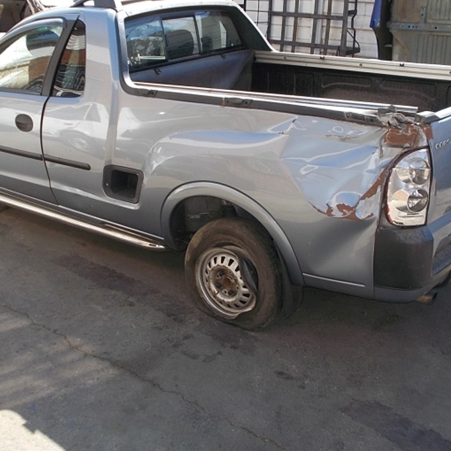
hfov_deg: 40.9
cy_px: 191
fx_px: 604
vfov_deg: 40.8
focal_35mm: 41
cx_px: 231
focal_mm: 4.6
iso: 80
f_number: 3.2
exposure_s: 1/250
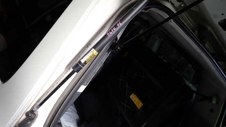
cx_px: 107
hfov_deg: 56.6
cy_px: 57
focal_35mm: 35
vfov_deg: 33.7
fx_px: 210
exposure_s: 1/60
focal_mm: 5.4
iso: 100
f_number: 2.3
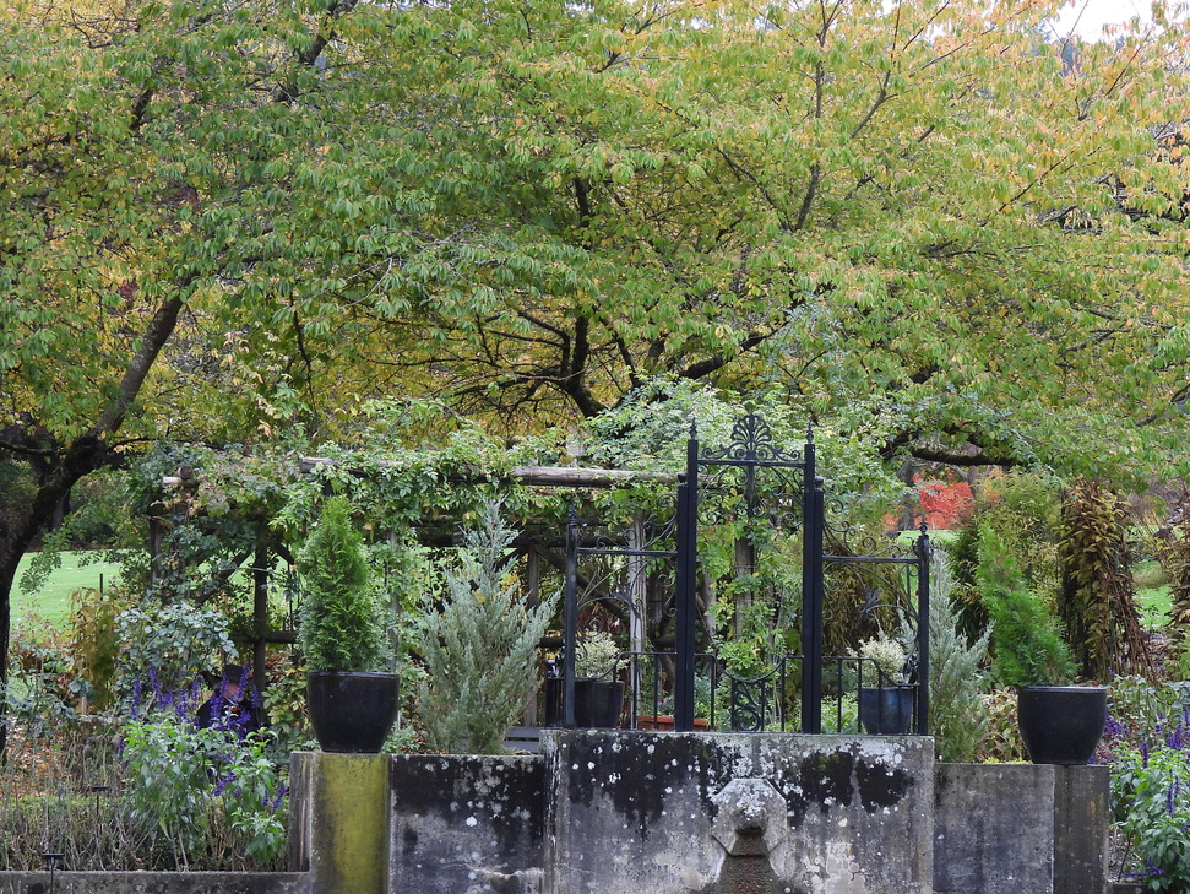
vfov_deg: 13.2
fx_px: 3852
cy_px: 585
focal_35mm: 112
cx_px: 727
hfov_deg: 17.5
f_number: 4
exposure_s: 1/60
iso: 125
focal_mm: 15.2
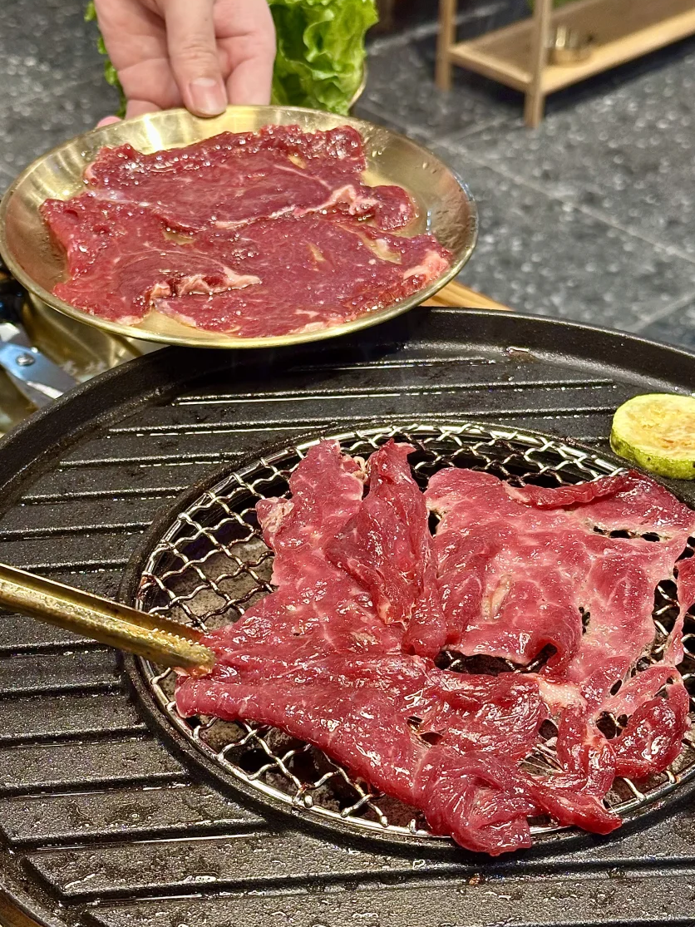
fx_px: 1660
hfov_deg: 23.6
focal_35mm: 62
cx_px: 303
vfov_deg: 31.2
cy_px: 480
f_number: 1.78
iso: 125
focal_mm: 6.86
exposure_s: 1/50
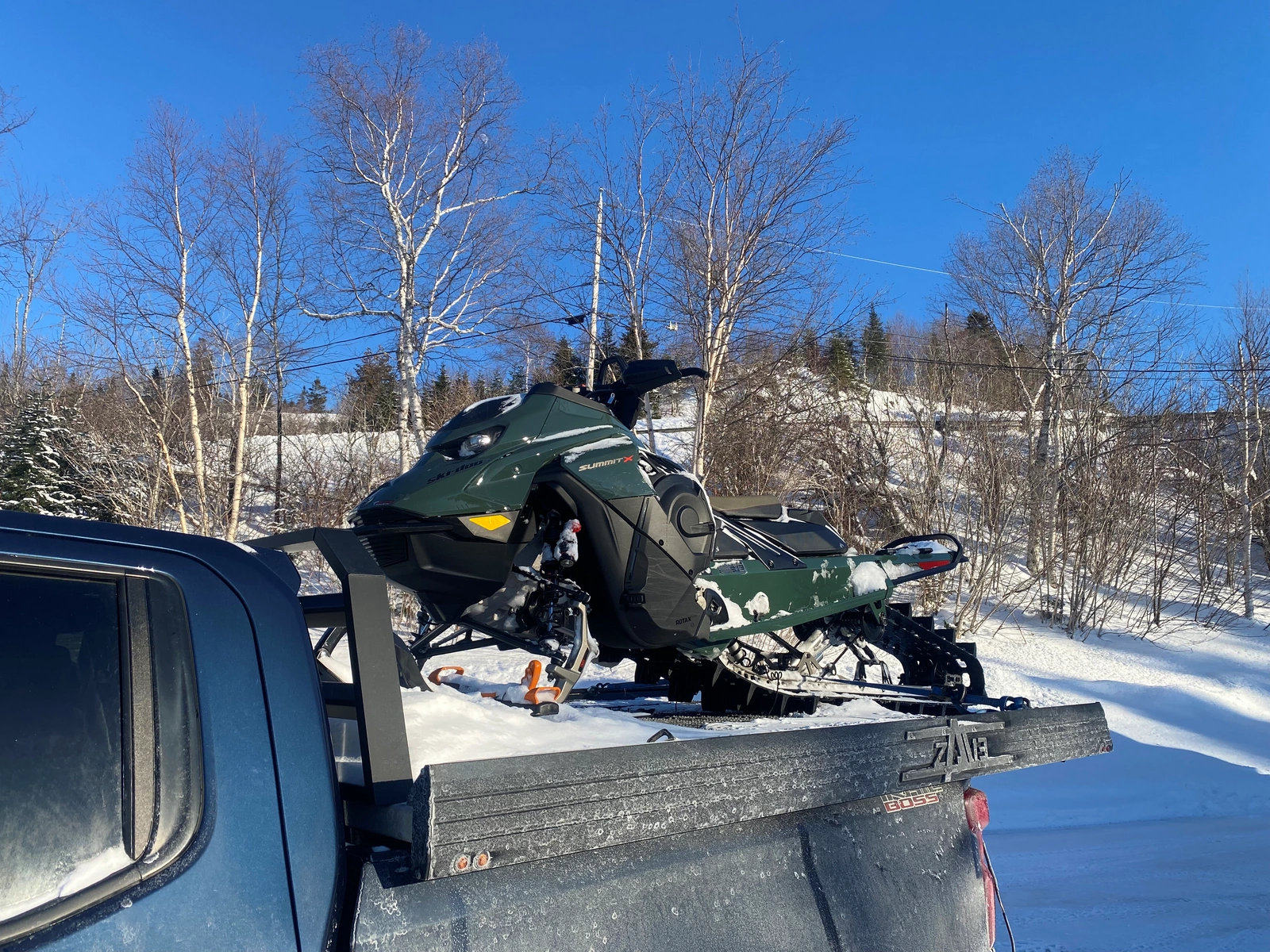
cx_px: 635
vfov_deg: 53.1
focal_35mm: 26
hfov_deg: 67.3
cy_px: 476
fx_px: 954
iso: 32
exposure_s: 1/1866
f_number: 1.8
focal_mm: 4.25
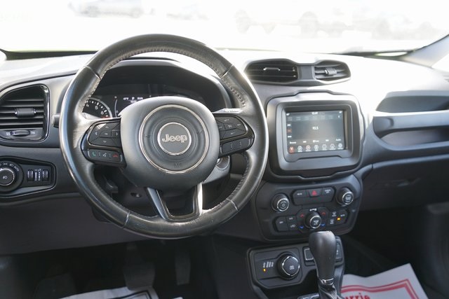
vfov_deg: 32.6
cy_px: 150
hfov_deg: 47.4
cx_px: 224
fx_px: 511
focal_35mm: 41
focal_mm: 41
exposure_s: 1/60
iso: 250
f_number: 4
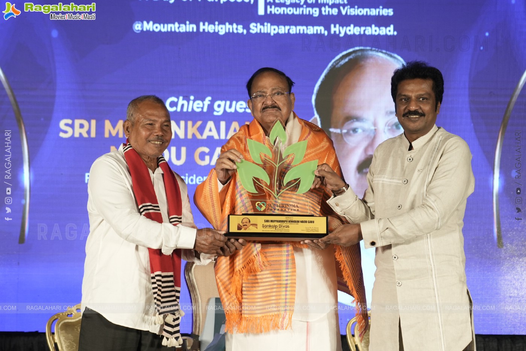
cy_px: 176
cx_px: 263
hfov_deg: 23.1
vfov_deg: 15.5
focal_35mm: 88
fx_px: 1286
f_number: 4
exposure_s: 1/250
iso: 800
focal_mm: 59
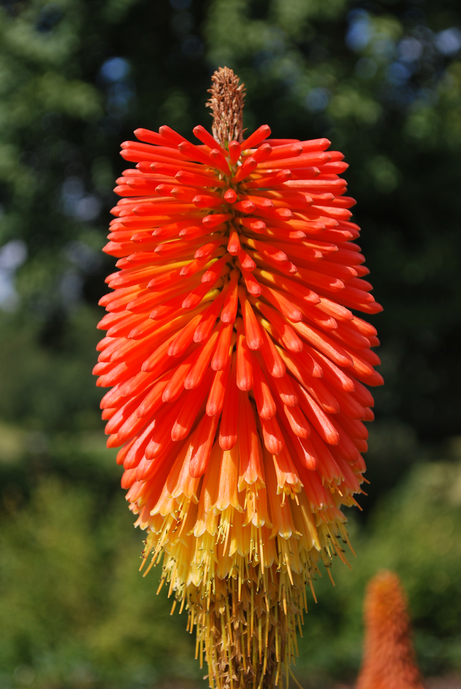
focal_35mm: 82
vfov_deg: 24.6
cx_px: 230
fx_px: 1580
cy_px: 344
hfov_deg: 16.6
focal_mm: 55
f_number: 8
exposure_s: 1/320
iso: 100
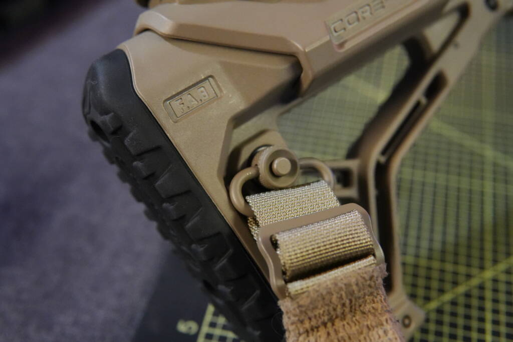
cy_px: 171
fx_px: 641
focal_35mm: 45
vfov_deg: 29.9
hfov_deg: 43.6
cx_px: 256
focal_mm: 30
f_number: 3.5
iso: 6400
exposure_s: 1/100
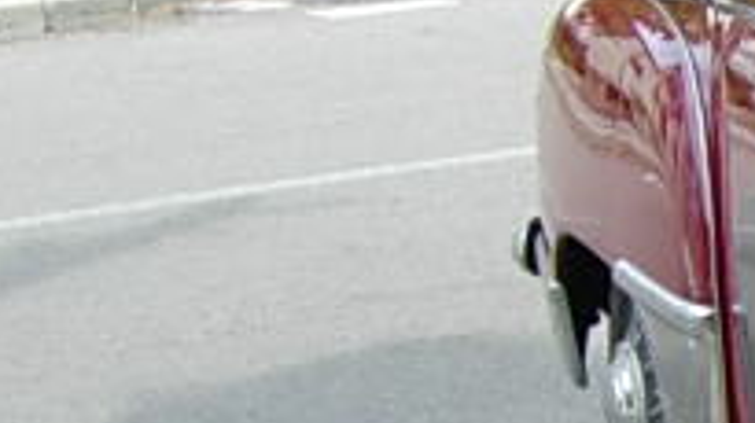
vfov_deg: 5.8
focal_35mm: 207
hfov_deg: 9.5
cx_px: 1690
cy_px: 600
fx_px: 4141
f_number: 2.8
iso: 64
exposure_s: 1/313
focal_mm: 7.8
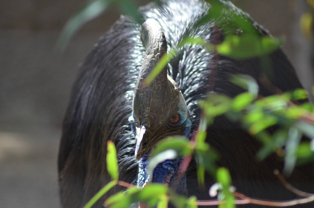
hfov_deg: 6.6
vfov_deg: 4.3
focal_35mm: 315
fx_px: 2742
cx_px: 157
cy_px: 104
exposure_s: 1/1000
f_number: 4.8
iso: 800
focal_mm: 210
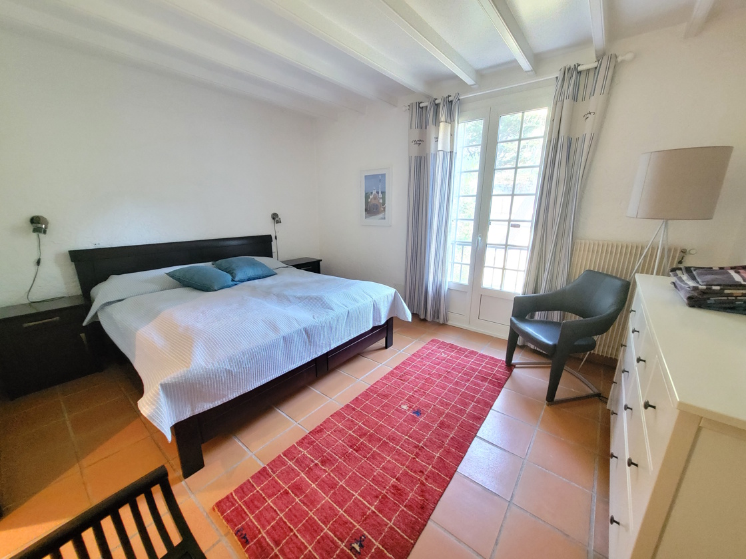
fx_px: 280
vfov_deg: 89.9
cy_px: 280
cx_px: 373
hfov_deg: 106.2
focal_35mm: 13
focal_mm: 1.74
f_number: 2.2
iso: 1000
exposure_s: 1/25
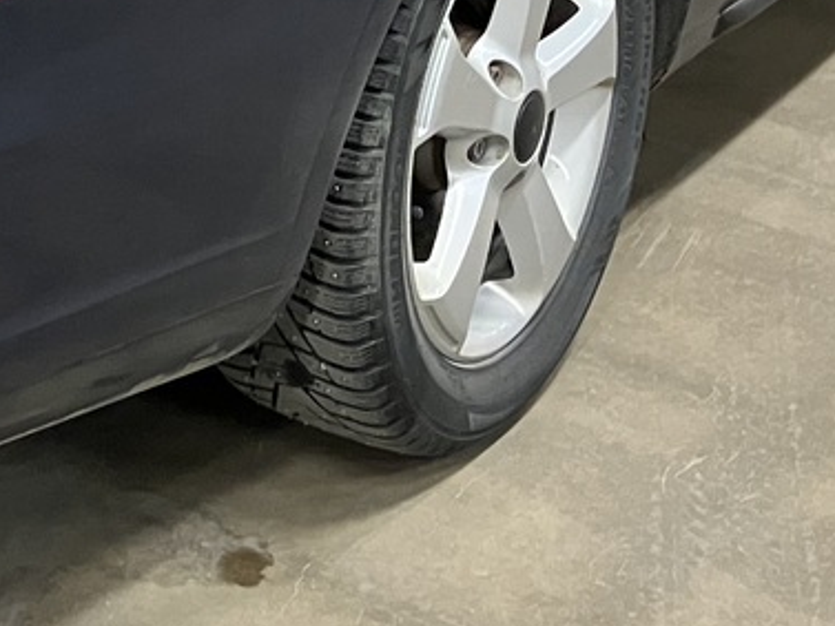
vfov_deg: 13.1
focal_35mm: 107
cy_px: -290
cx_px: -95
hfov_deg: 17.7
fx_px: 2582
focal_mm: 3.99
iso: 320
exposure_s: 1/50
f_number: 1.8
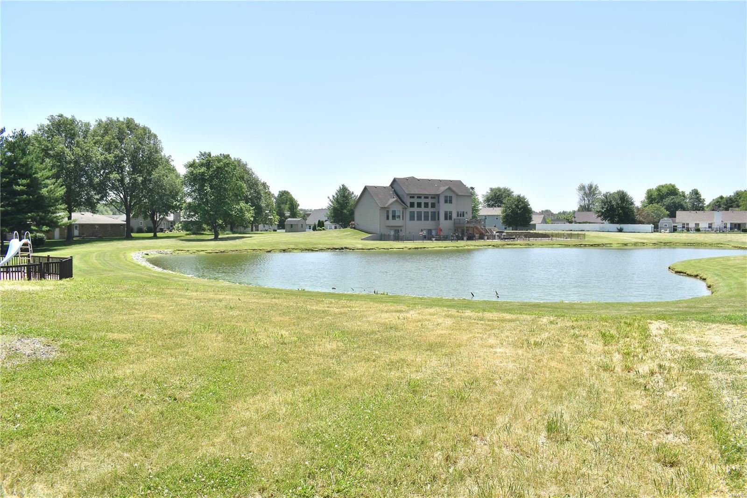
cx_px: 374
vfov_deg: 47.9
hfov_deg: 67.4
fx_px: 560
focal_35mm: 27
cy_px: 249
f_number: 8
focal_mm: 18
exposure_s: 1/200
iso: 100
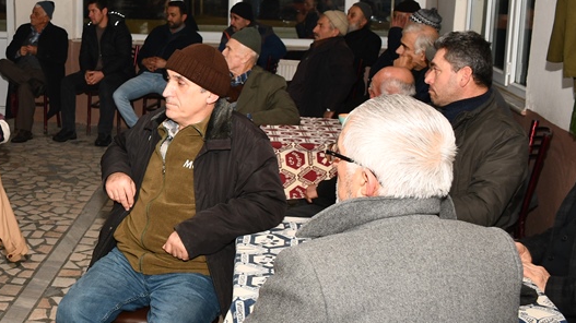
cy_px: 152
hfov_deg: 34.9
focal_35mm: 55
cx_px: 21
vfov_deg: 21.8
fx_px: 840
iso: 400
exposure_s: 1/60
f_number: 5.6
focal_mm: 18
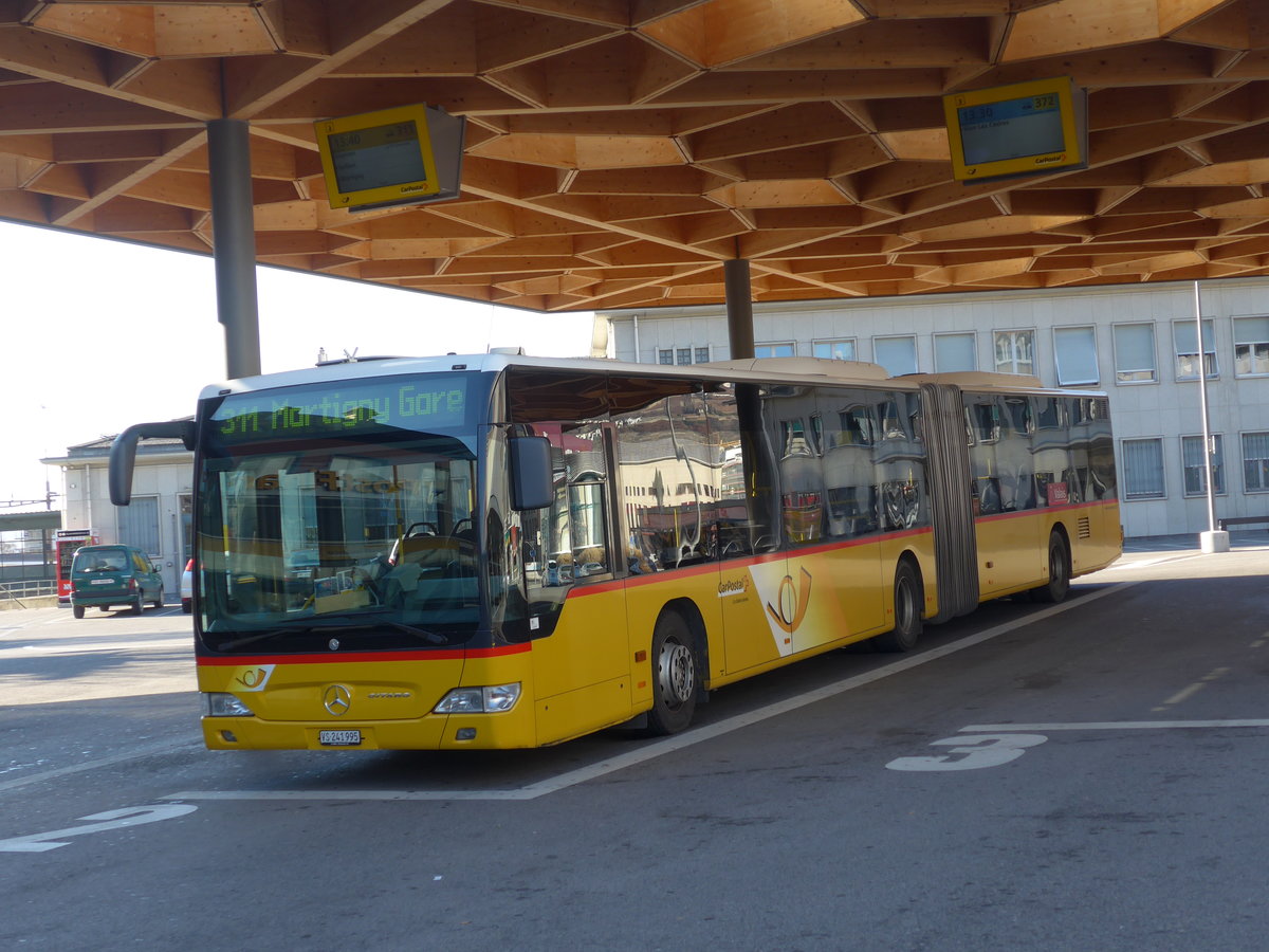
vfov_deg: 28.0
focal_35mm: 52
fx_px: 1906
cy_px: 476
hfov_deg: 36.8
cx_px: 634
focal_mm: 10.7
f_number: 3.3
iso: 80
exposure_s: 1/200
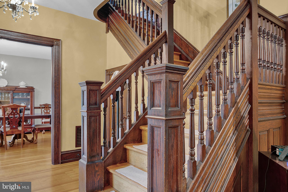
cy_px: 96
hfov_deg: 73.7
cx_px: 144
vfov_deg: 53.1
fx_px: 192
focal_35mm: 24
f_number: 7.1
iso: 320
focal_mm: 24
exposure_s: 1.3
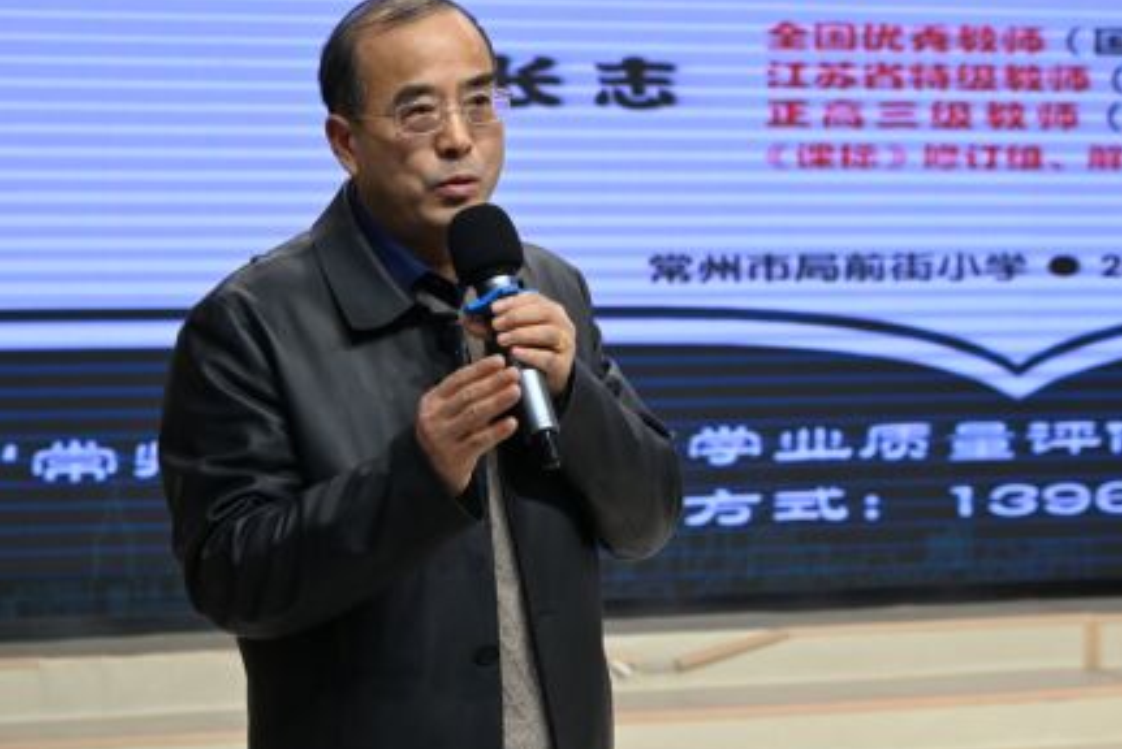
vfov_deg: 14.9
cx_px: 513
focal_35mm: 92
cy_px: 328
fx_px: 2869
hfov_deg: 22.1
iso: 1400
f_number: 6
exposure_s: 1/125
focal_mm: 64
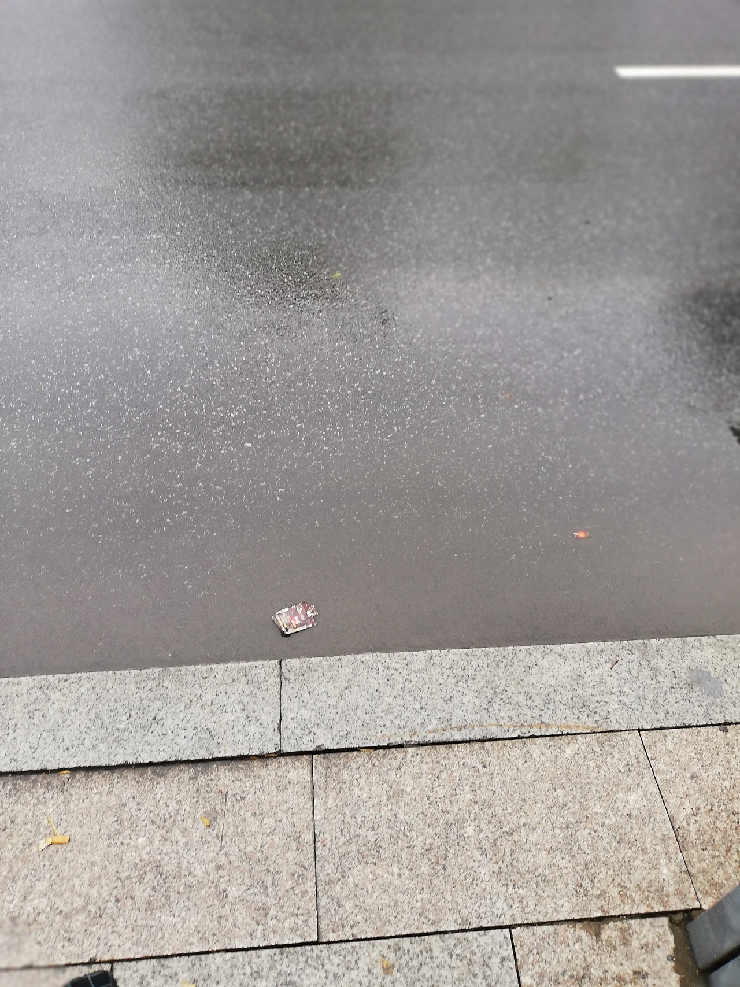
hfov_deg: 53.1
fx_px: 741
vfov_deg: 67.3
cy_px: 494
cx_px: 370
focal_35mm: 26
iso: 100
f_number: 4
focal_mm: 3.81
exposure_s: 1/50
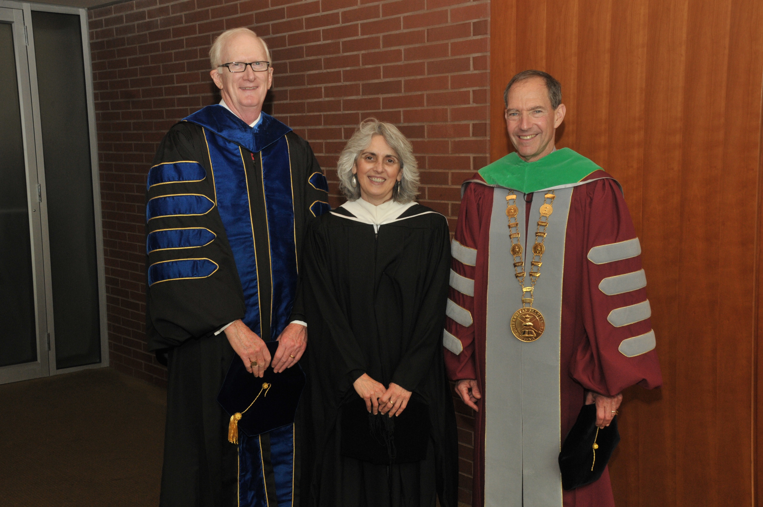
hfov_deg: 41.2
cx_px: 382
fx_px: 1016
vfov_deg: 28.0
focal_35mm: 48
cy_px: 254
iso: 400
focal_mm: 32
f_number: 7.1
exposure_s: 1/125
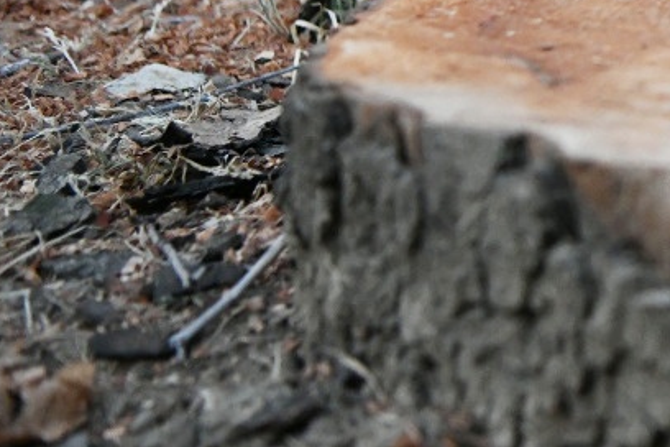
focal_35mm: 139
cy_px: -110
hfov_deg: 12.9
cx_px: 1319
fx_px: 2587
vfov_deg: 9.7
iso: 3200
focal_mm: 35
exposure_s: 1/2000
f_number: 2.8
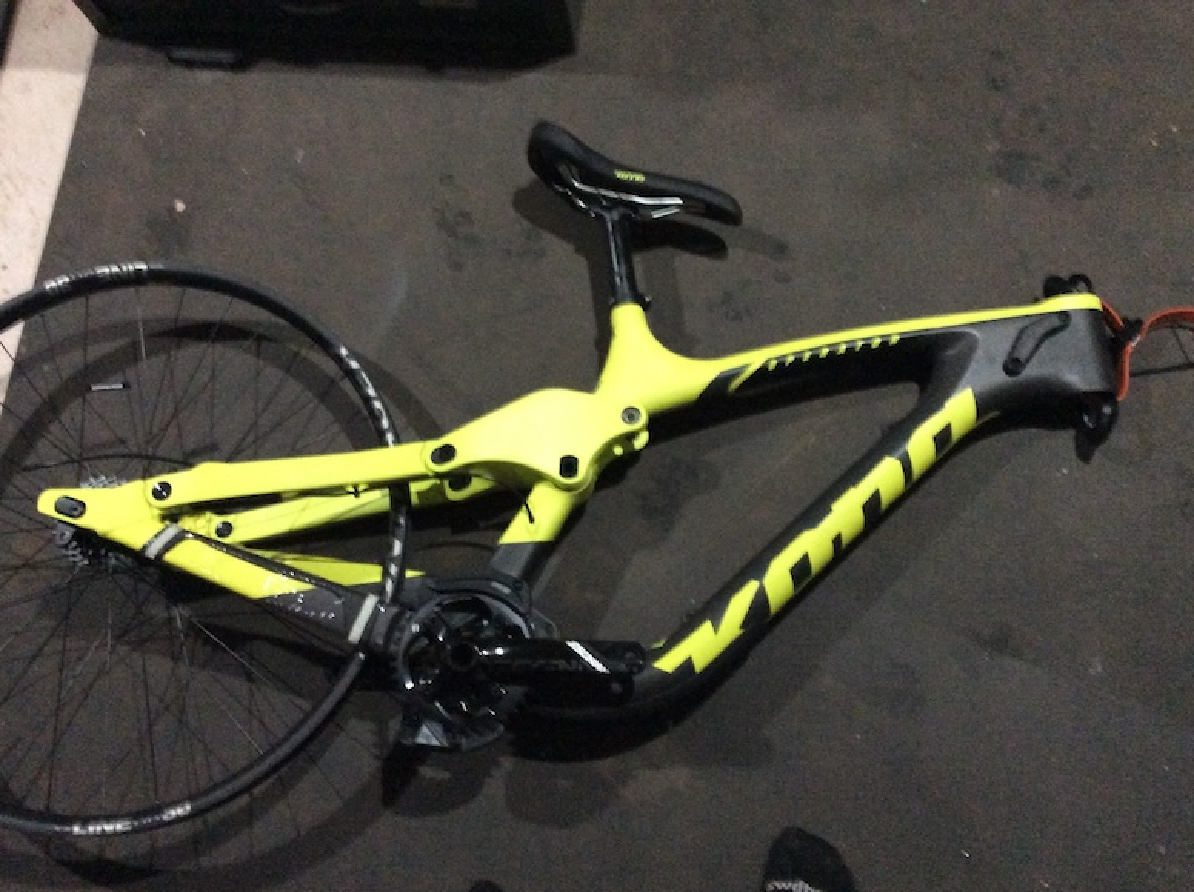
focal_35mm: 33
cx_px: 591
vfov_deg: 42.9
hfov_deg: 55.4
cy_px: 458
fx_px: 1137
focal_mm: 3.3
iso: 500
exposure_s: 1/15
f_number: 2.4
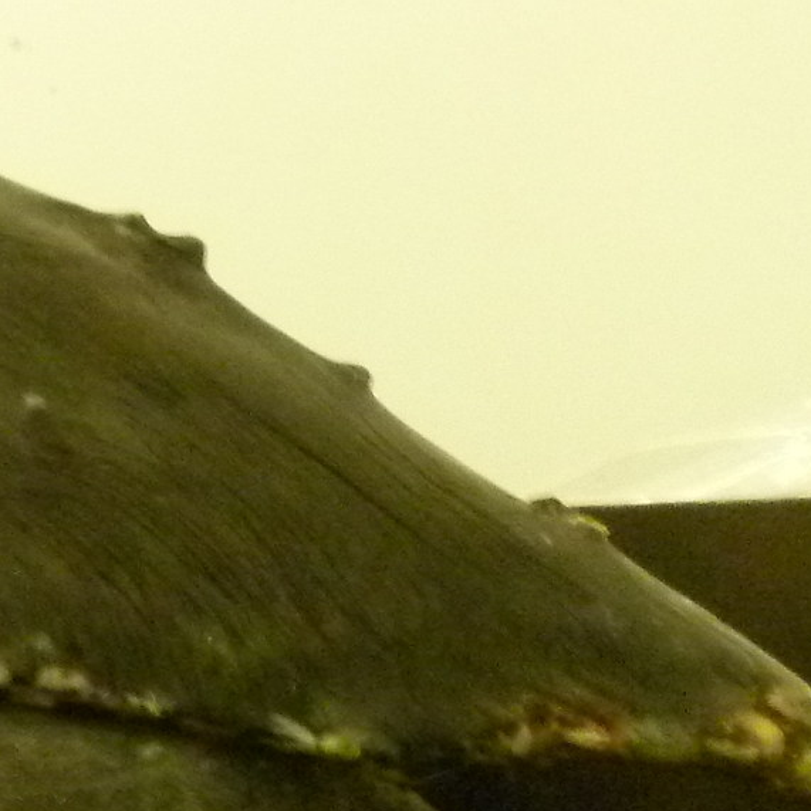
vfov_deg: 16.7
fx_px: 2757
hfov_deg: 14.1
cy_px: 572
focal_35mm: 104
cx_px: -807
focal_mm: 5
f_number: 3.3
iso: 800
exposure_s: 1/50
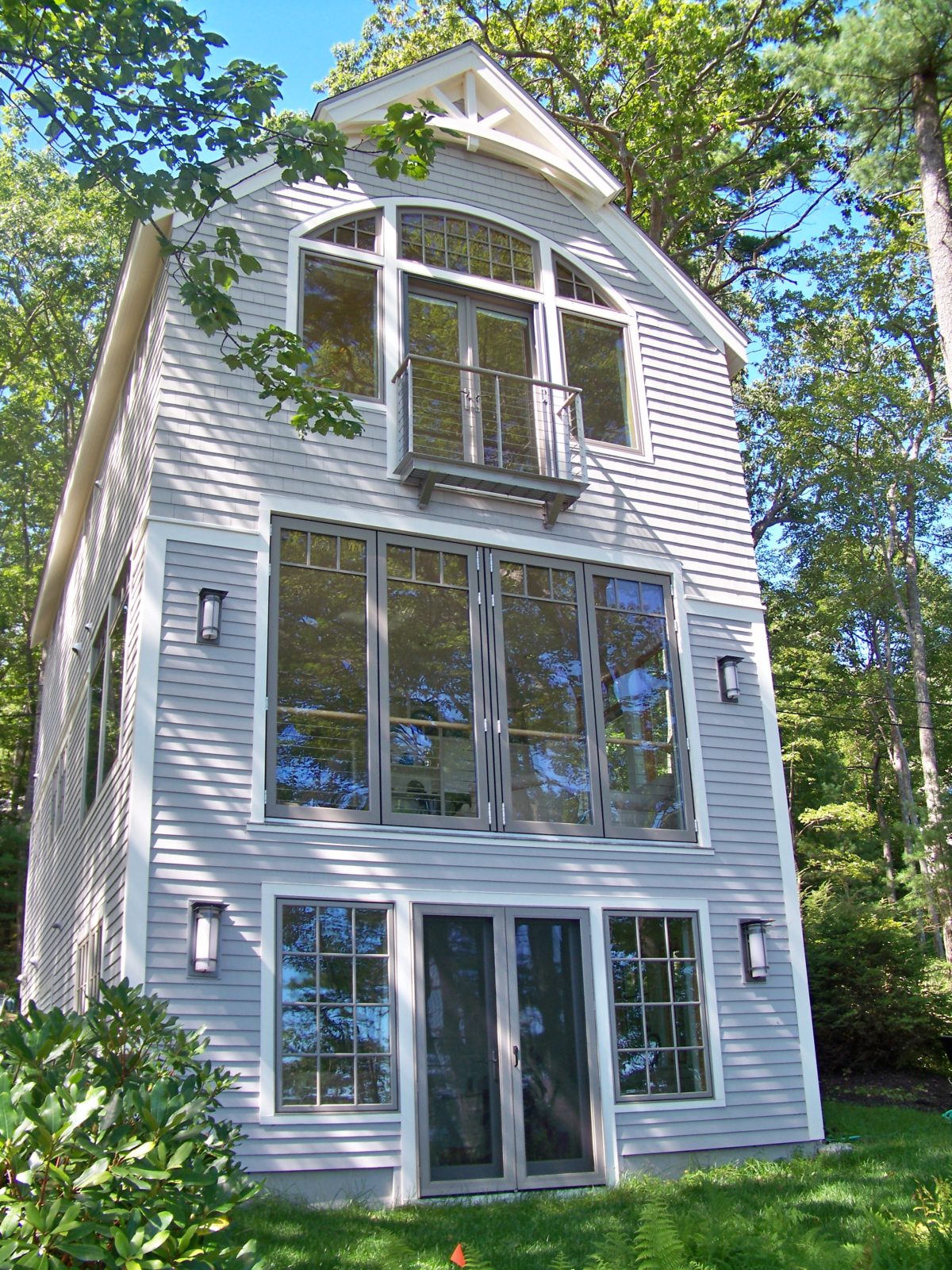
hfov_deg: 42.9
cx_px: 476
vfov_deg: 55.4
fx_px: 1210
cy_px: 635
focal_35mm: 33
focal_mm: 5.85
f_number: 2.8
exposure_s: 1/160
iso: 64
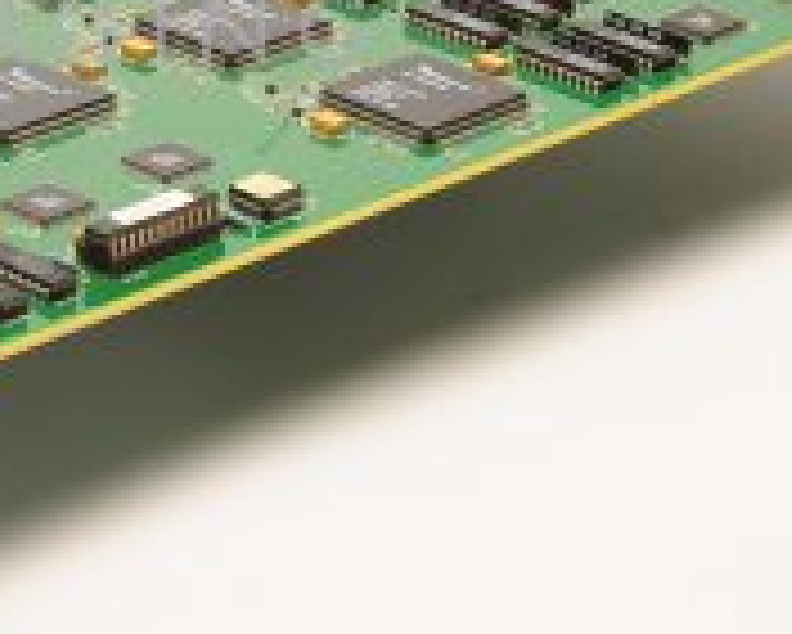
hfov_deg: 11.9
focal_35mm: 160
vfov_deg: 9.6
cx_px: -76
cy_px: -43
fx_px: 3753
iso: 320
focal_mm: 50
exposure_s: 1/160
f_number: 18
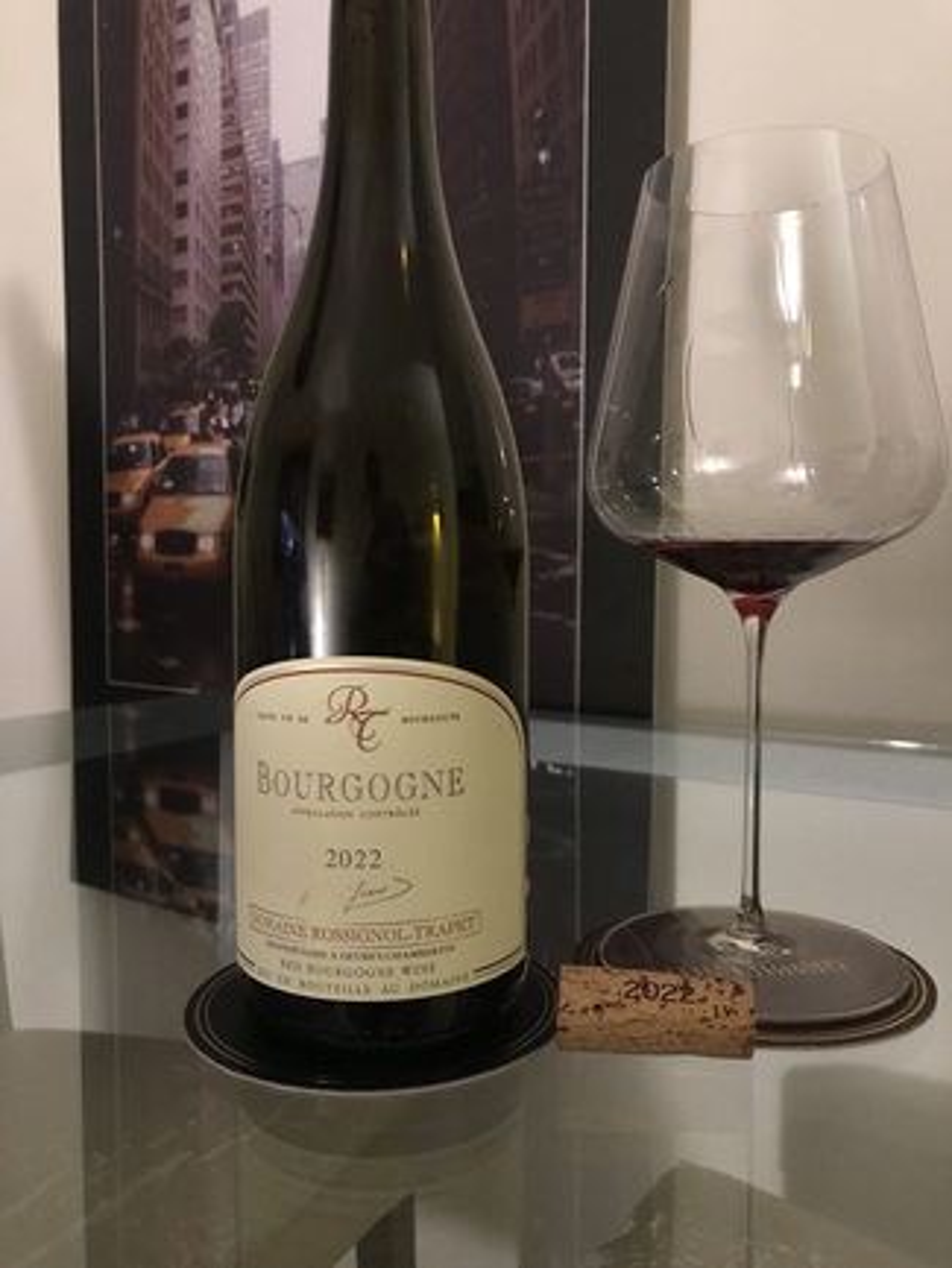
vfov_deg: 63.4
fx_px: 1026
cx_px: 476
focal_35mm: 28
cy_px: 634
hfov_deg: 49.8
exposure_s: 1/4
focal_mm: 3.99
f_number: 1.8
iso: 100
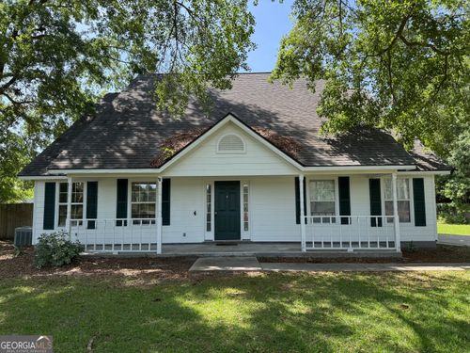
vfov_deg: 56.8
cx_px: 235
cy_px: 176
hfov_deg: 71.6
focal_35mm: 24
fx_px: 326
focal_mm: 6.76
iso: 80
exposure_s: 1/842
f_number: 1.78
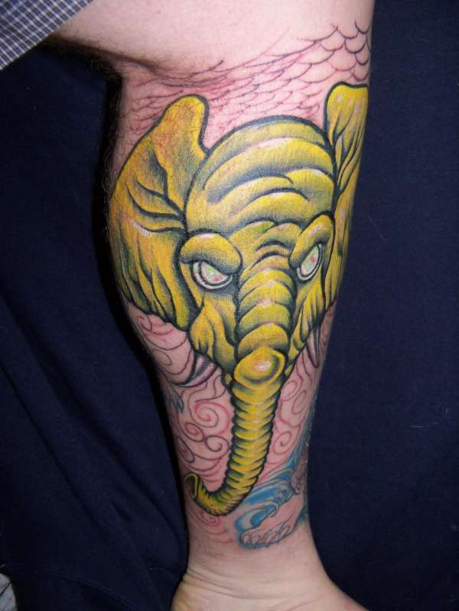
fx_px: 619
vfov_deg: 52.6
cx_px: 230
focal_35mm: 35
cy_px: 306
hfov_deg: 40.7
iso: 200
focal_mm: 6.2
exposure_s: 1/30
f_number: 3.5
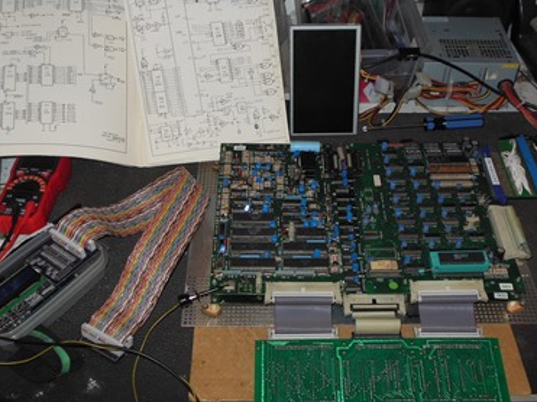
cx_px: 282
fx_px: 543
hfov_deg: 52.6
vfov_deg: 40.7
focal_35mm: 35
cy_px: 195
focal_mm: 5.2
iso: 125
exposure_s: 1/25
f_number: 3.3
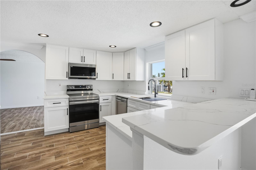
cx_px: 128
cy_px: 85
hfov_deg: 96.8
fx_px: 114
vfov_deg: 73.7
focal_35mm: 16
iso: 2000
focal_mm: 16
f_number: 5
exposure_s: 1/1000
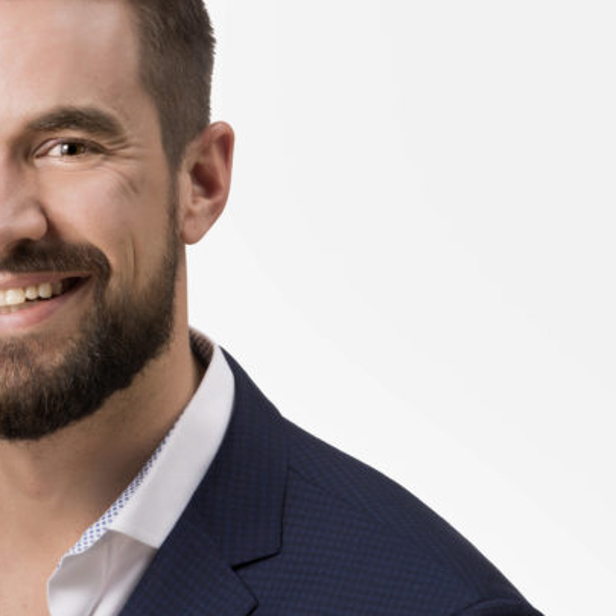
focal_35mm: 204
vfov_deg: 8.6
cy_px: 275
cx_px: 59
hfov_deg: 8.5
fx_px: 4107
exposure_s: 1/100
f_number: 20
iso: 100
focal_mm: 120
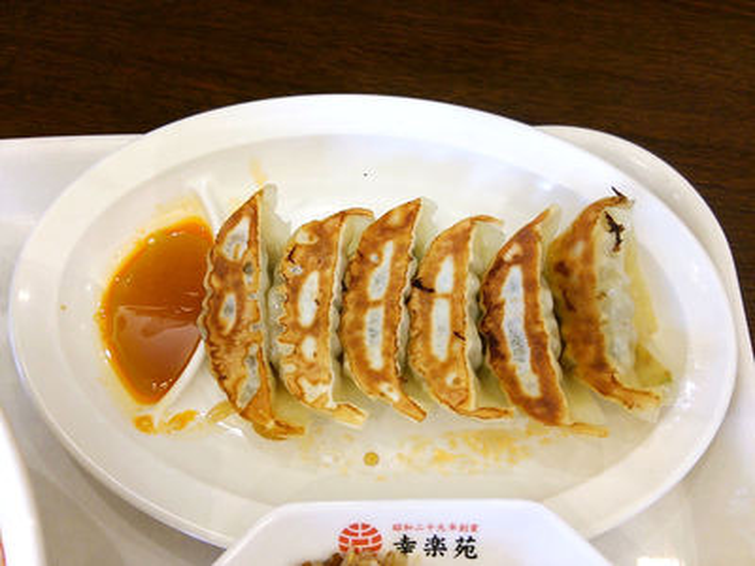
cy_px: 283
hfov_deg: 60.0
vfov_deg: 46.8
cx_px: 378
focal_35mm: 30
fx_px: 654
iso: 64
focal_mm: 4.06
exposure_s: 1/59
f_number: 1.94
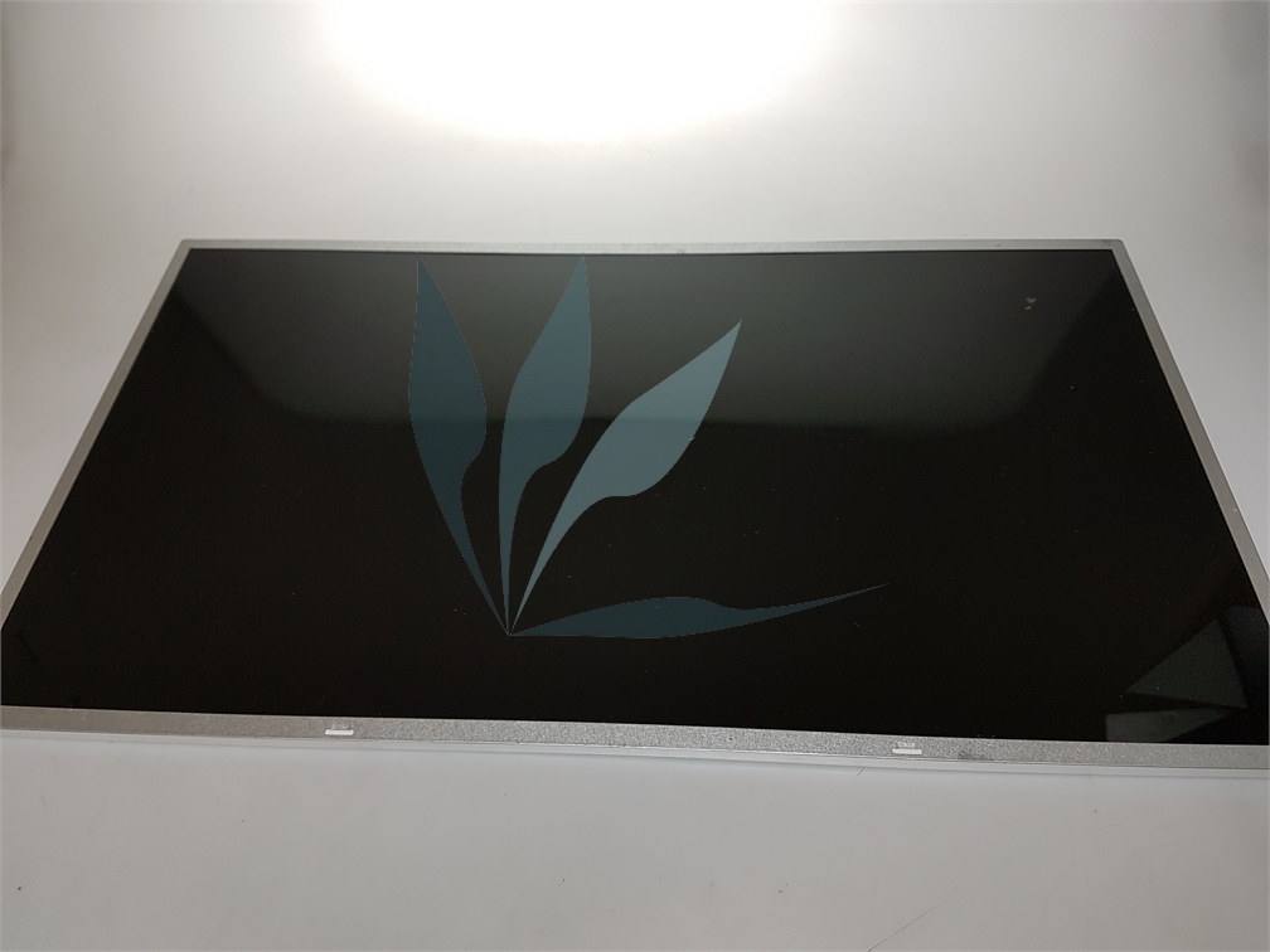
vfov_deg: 53.1
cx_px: 635
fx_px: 954
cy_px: 476
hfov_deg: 67.3
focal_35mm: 26
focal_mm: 4.2
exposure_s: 1/100
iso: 50
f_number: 1.7
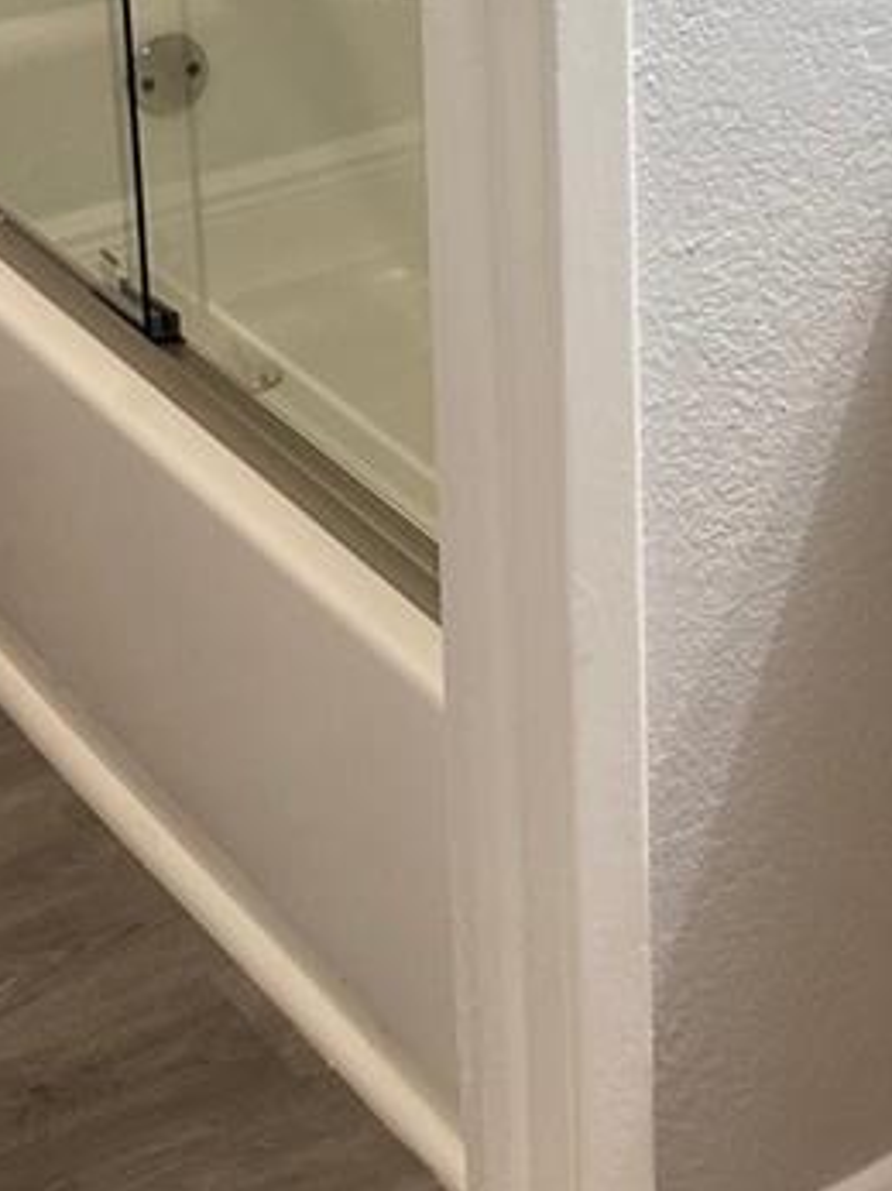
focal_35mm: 90
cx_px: 902
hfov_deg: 16.1
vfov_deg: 20.8
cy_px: -93
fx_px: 3094
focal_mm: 4.25
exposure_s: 1/120
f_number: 1.8
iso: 80
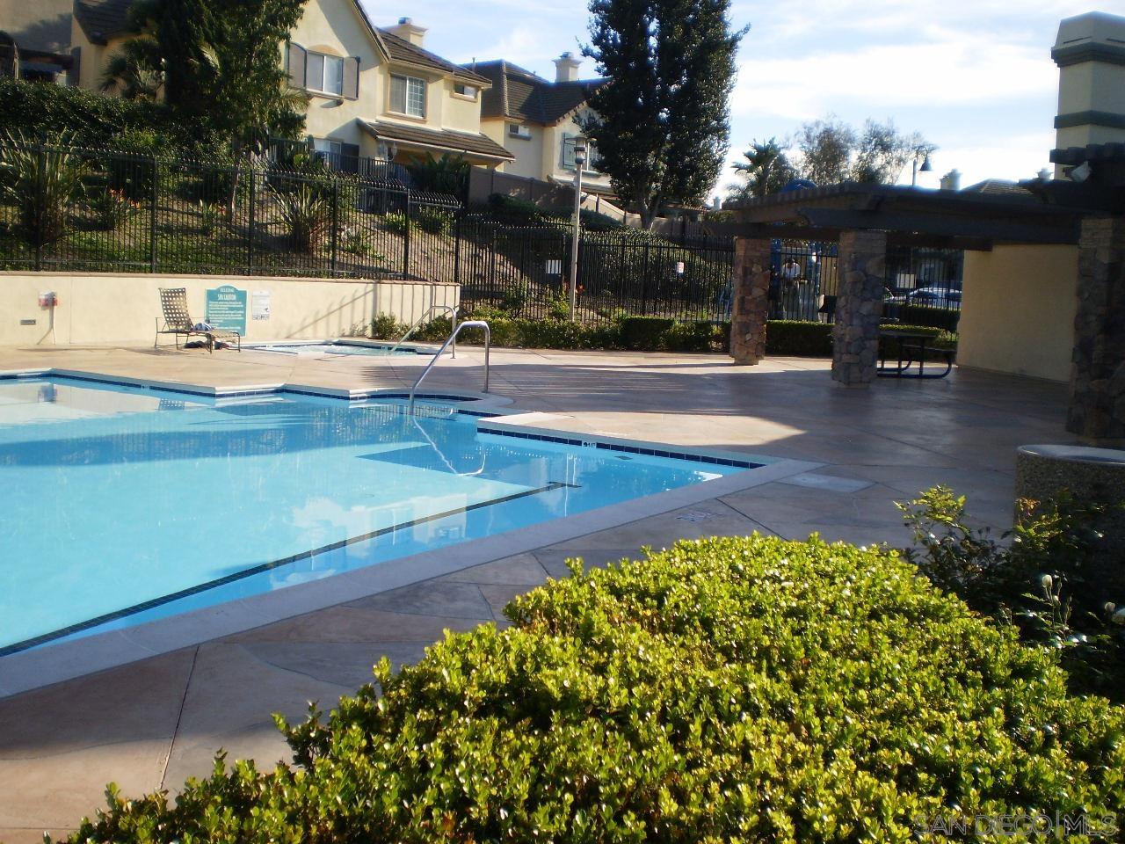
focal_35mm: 36
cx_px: 562
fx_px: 1170
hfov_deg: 51.4
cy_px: 422
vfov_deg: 39.7
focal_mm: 6.3
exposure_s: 1/800
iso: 64
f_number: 3.1
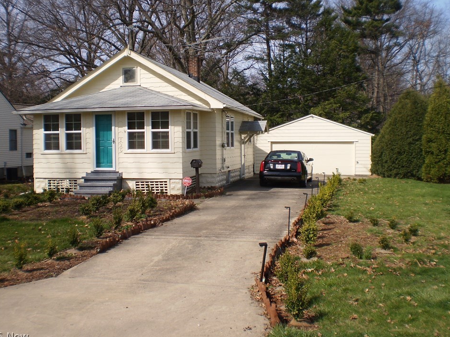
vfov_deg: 36.8
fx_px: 507
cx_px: 223
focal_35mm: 39
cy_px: 162
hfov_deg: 47.9
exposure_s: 1/640
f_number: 4.6
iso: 64
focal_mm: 6.3
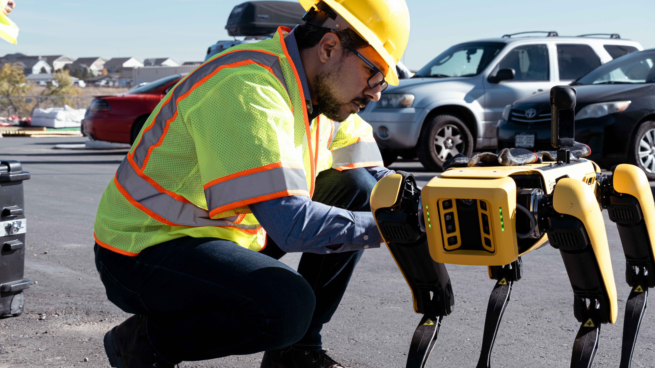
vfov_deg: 15.3
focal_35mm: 79
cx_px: 326
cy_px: 215
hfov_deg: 26.8
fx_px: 1372
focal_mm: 50
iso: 200
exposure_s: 1/320
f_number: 9
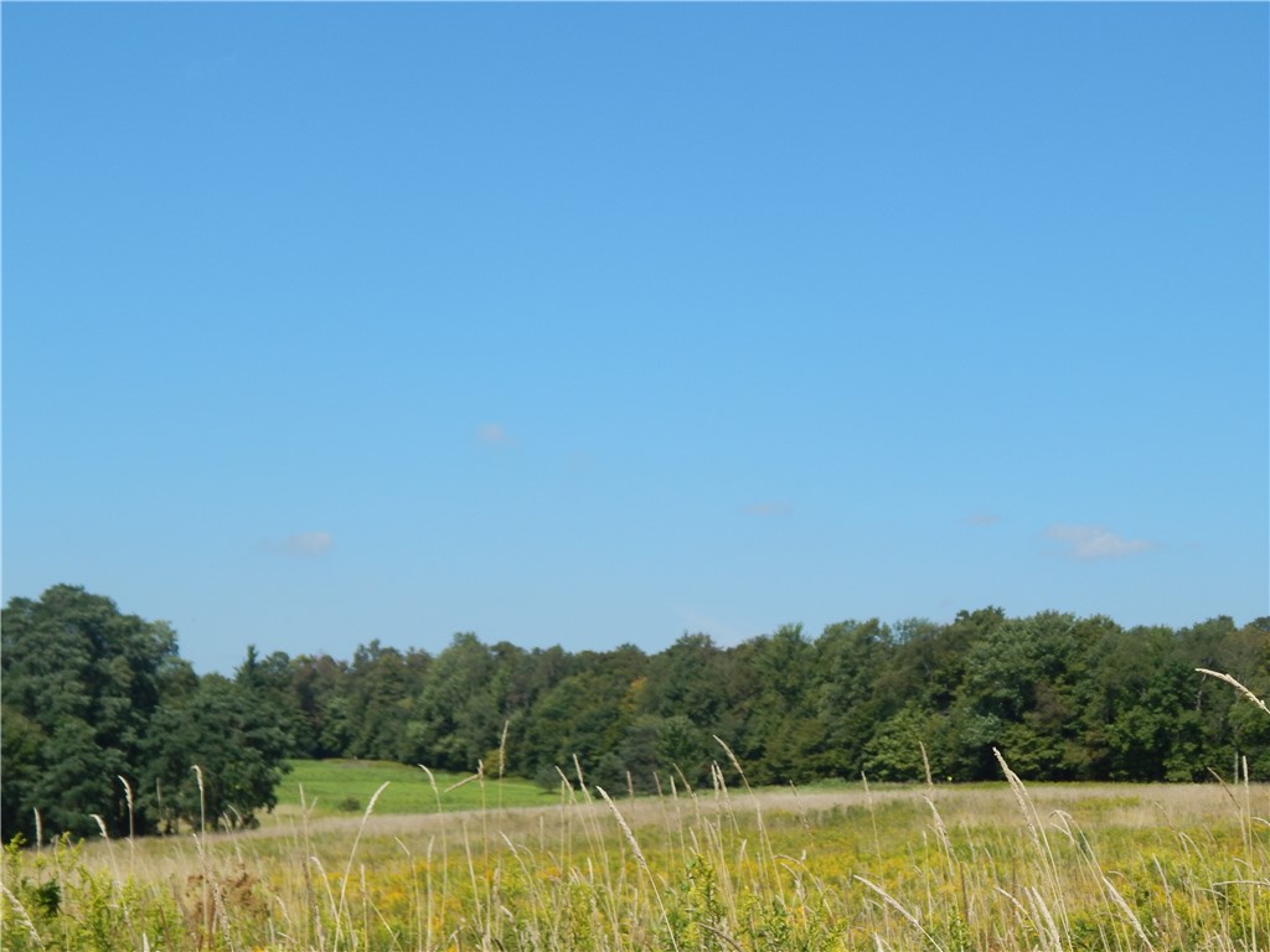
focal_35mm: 69
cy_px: 476
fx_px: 2531
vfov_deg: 21.3
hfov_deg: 28.2
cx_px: 635
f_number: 4.1
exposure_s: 1/1000
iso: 125
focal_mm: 12.3
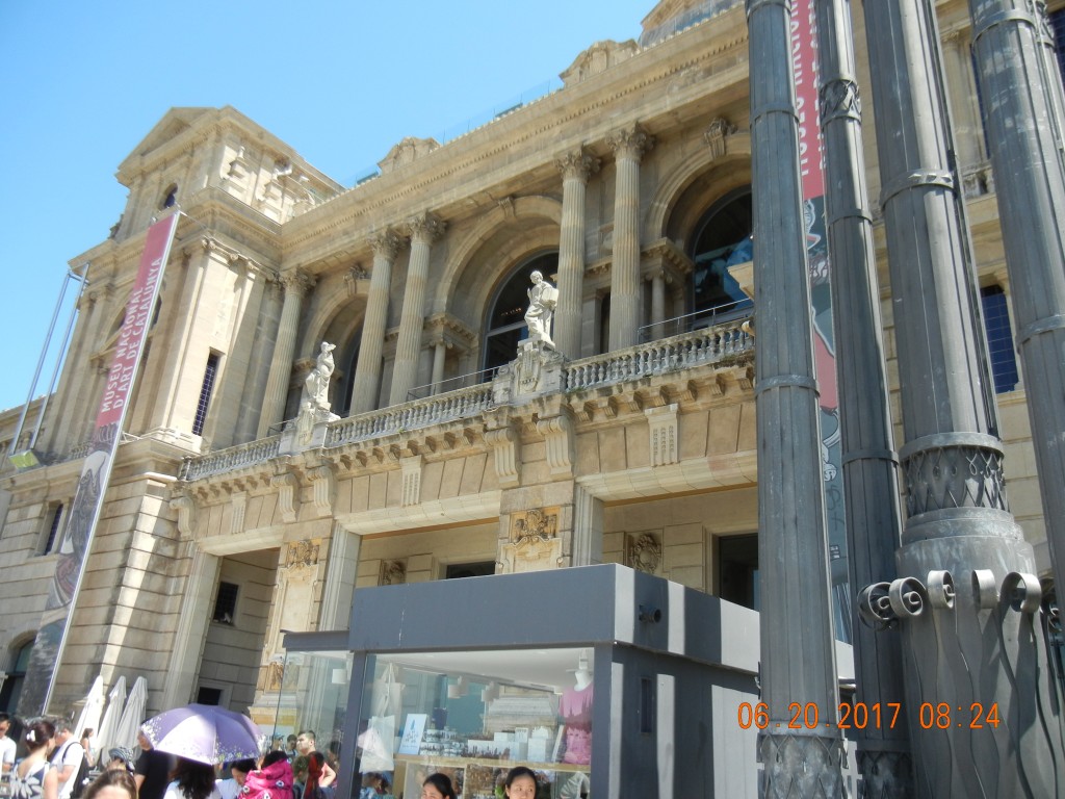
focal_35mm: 30
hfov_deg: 60.0
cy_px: 400
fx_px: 923
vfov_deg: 46.8
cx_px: 532
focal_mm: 5.4
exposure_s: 1/560
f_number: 3.5
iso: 160
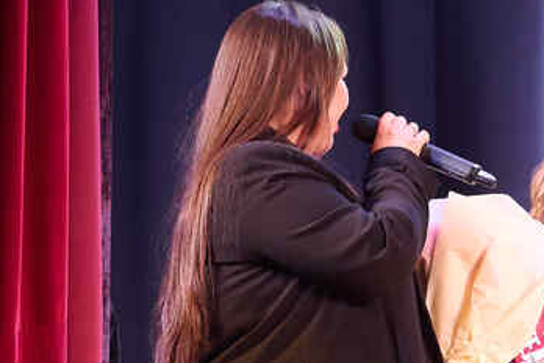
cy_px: 107
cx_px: 511
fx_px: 5500
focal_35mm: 364
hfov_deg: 5.7
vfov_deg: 3.8
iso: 1600
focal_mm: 66
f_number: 5.6
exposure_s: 1/125
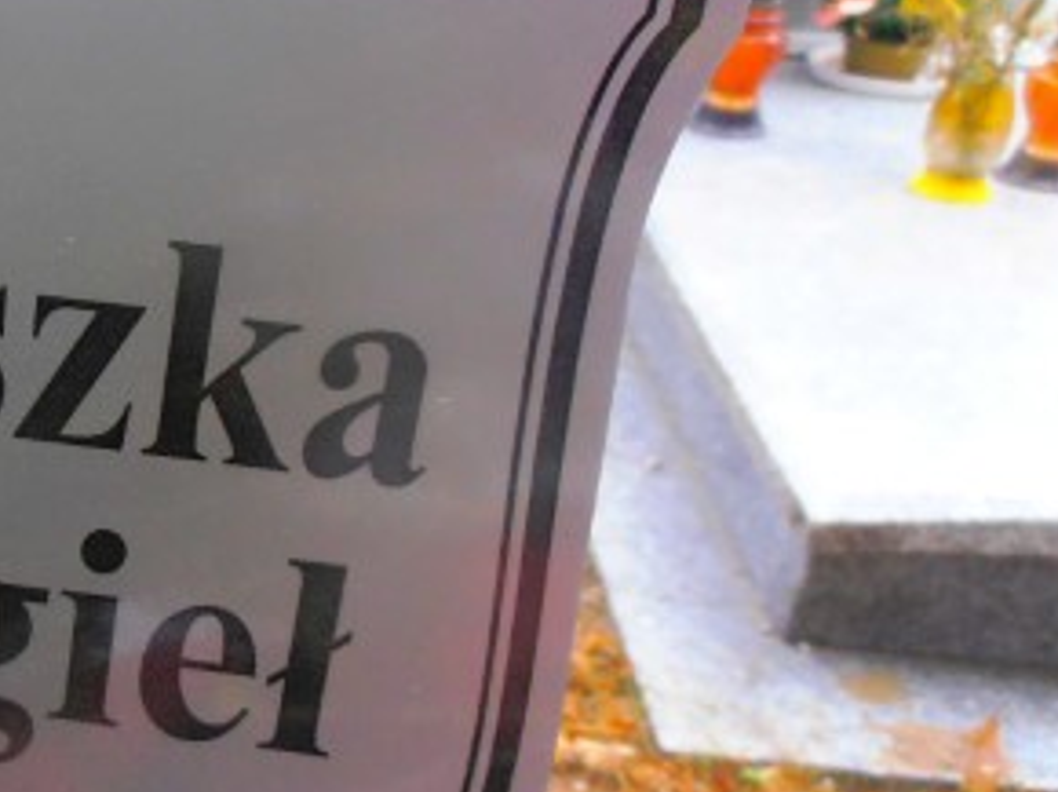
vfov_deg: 27.5
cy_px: 412
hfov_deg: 32.4
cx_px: -66
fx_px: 1619
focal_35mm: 53
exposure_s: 1/125
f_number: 3
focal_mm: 4.2
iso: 80
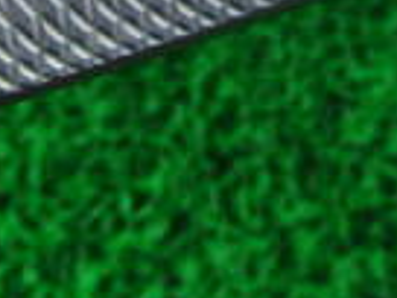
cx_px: 467
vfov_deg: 8.1
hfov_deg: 11.2
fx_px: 1996
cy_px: -316
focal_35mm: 174
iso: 400
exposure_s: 1/30
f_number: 3.6
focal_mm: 6.42
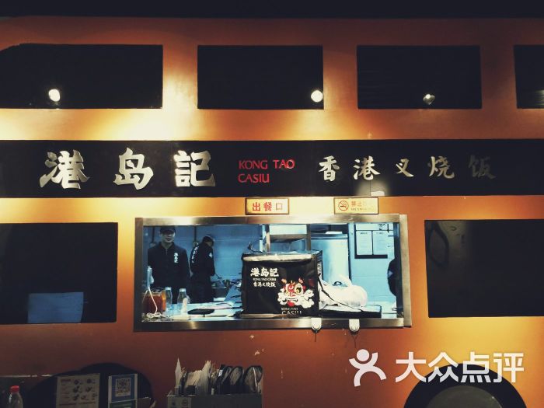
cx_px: 272
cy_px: 204
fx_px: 393
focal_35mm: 25
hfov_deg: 69.4
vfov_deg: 54.9
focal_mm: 4.42
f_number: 2
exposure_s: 1/33.3
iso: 176
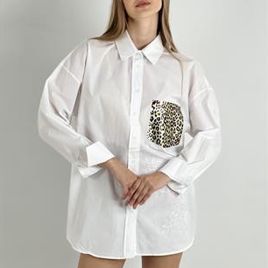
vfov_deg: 18.9
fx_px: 806
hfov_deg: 18.9
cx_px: 133
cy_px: 125
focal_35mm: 92
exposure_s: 1/100
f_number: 2.8
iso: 50
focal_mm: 9
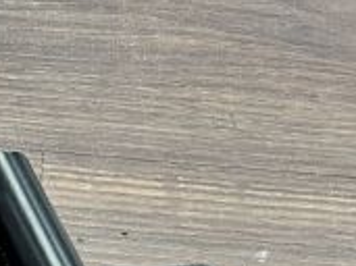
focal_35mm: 216
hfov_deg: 9.0
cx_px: -125
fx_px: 2220
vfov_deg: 6.9
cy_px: 135
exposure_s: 1/50
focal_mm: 9
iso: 320
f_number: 2.8
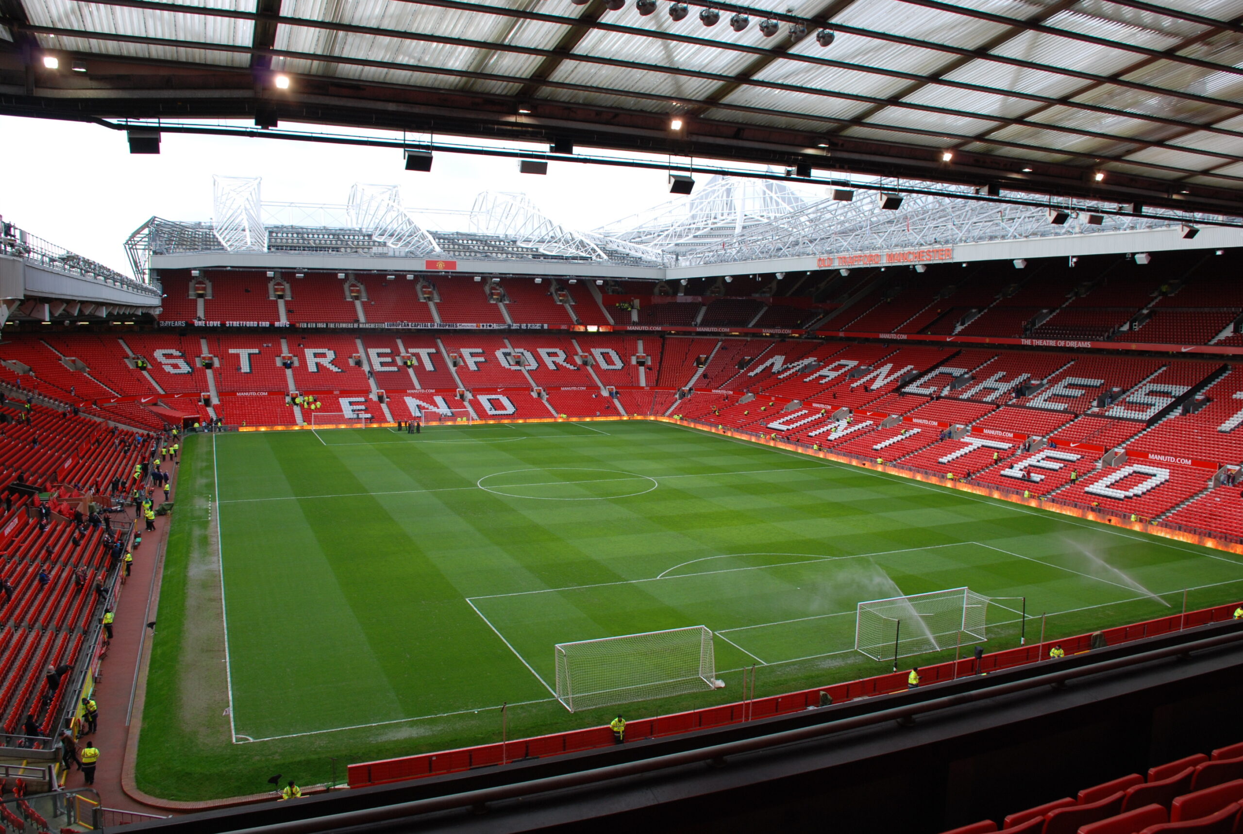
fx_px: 934
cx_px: 622
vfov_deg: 48.1
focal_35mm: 27
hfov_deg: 67.3
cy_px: 417
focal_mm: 18
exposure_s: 1/60
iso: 200
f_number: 5.6
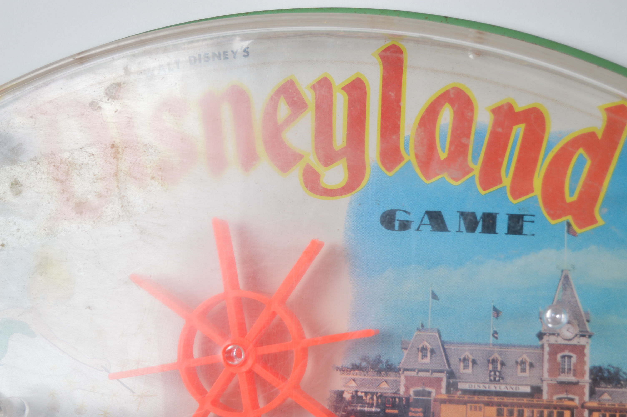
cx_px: 314
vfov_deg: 16.5
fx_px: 1436
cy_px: 208
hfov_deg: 24.6
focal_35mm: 82
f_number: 5.6
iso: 100
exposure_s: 1/80
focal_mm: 55
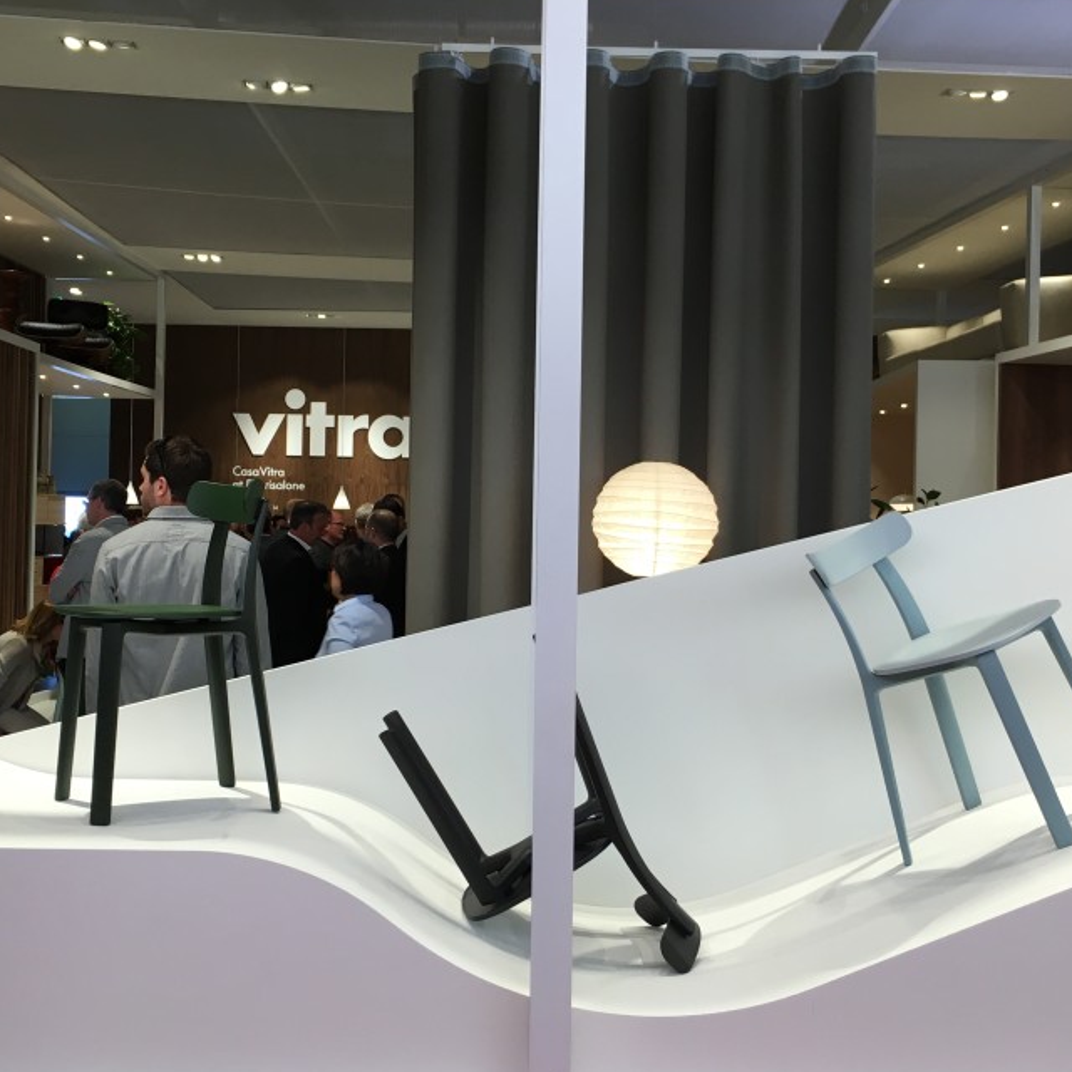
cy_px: 519
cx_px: 523
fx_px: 1437
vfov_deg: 40.9
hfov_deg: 40.9
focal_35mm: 41
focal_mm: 4.15
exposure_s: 1/33
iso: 25
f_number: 2.2
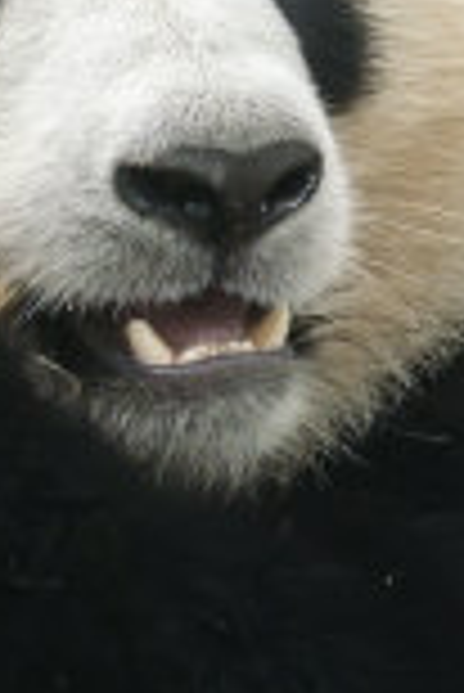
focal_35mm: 1526
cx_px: 27
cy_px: 356
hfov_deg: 0.9
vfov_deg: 1.4
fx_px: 29434
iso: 5000
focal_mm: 385
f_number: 5.6
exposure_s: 1/200
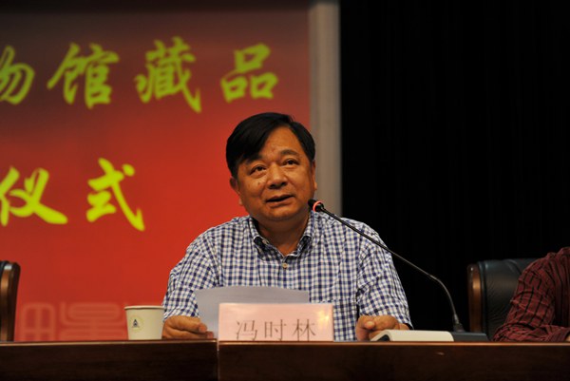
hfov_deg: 28.8
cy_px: 190
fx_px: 1109
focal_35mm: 70
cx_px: 285
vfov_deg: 19.5
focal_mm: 70
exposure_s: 1/60
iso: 500
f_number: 3.2
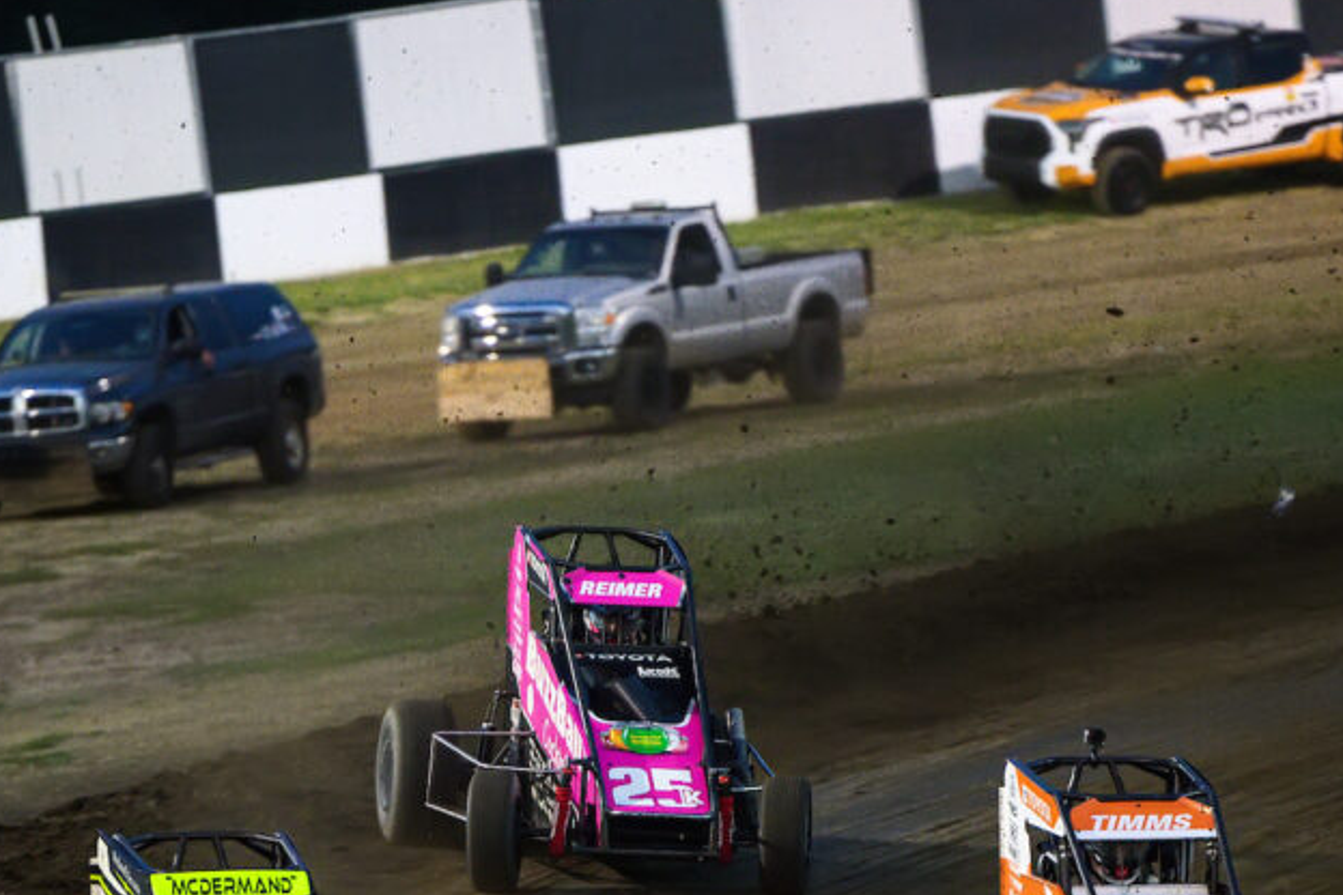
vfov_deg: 2.8
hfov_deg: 4.2
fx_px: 18353
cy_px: 794
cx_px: 745
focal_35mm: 492
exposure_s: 1/400
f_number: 2.8
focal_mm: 200
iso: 2000
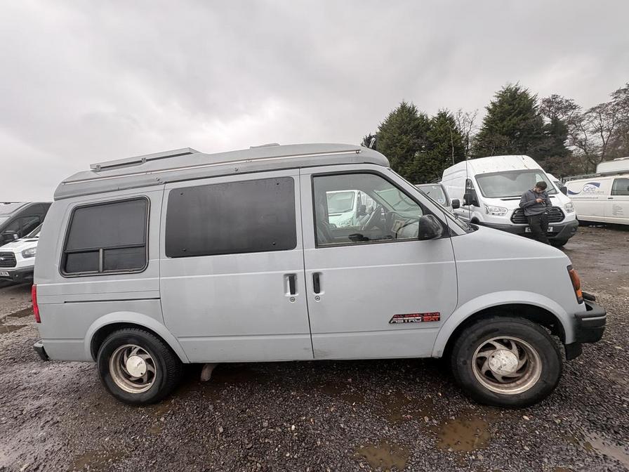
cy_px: 236
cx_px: 314
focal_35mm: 14
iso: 40
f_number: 2.2
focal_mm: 2.22
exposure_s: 1/99
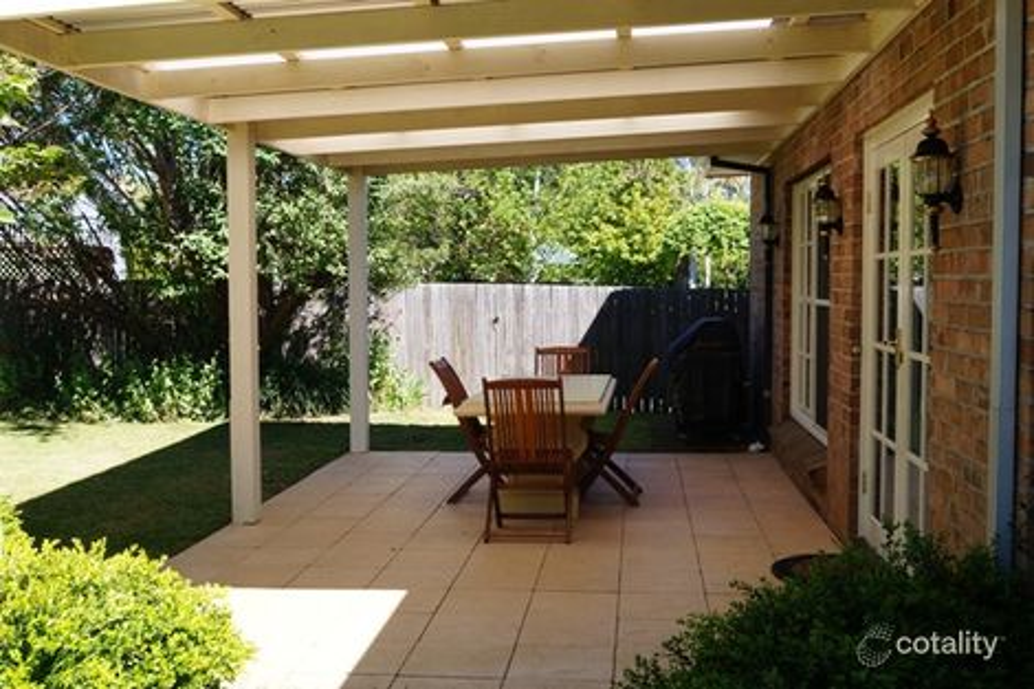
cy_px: 344
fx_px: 1120
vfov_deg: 34.2
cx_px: 517
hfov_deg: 49.6
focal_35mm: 39
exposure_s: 1/400
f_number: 8
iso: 400
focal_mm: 26
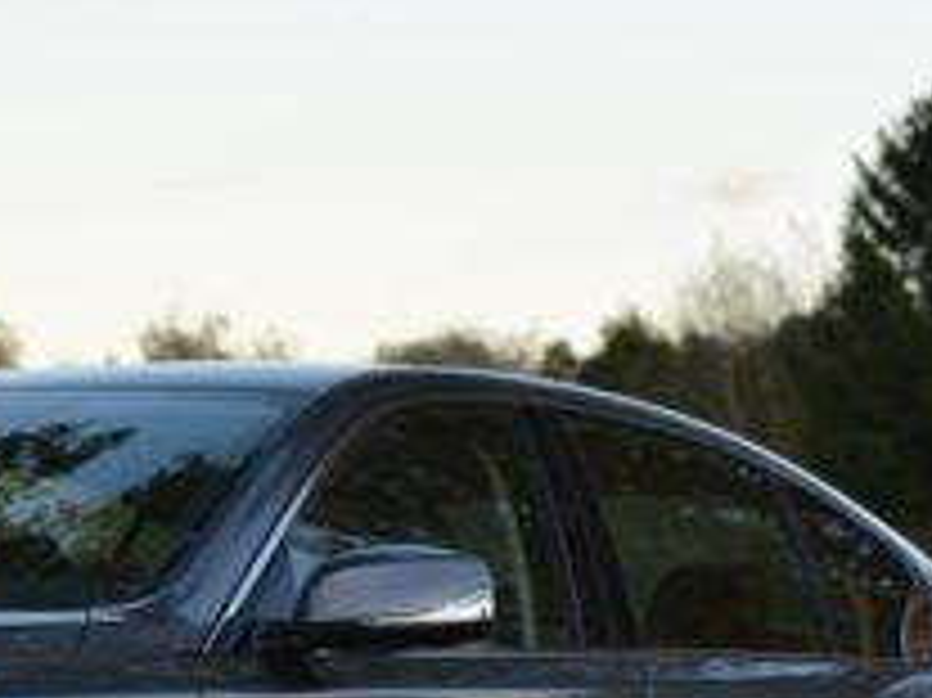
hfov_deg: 9.2
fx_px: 5758
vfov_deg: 6.9
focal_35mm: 214
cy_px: 673
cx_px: 9
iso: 100
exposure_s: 1/60
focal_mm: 60
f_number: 2.8
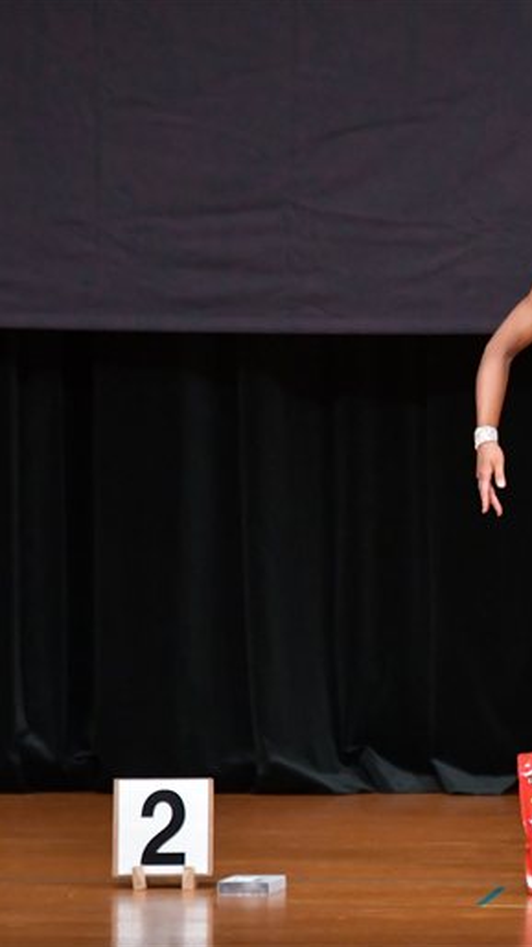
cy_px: 474
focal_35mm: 450
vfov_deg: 4.8
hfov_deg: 2.7
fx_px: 11289
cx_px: 669
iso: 4000
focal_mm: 190
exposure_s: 1/400
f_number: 5.6
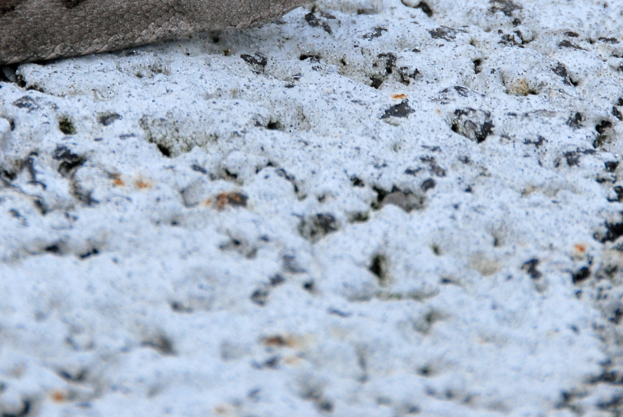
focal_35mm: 613
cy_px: 10
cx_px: 243
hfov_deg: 3.4
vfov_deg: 2.2
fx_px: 10619
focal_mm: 200
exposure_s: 1/250
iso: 320
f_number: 8
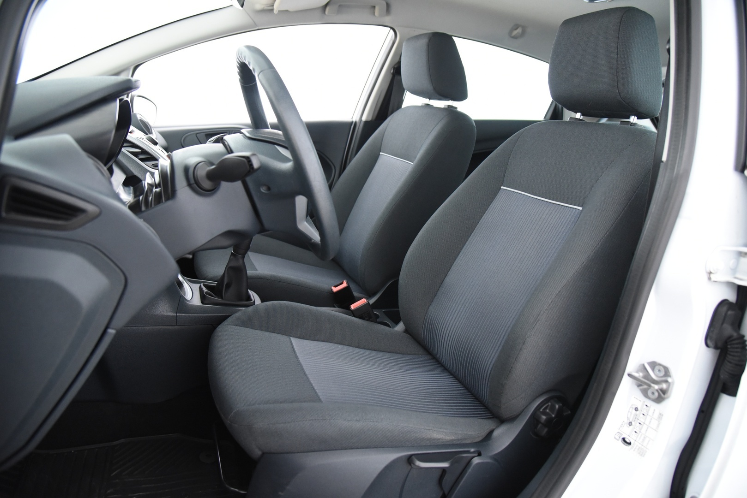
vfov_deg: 53.2
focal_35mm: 24
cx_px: 374
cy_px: 249
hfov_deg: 73.7
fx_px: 498
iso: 4000
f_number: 4
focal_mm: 24
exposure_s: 1/20
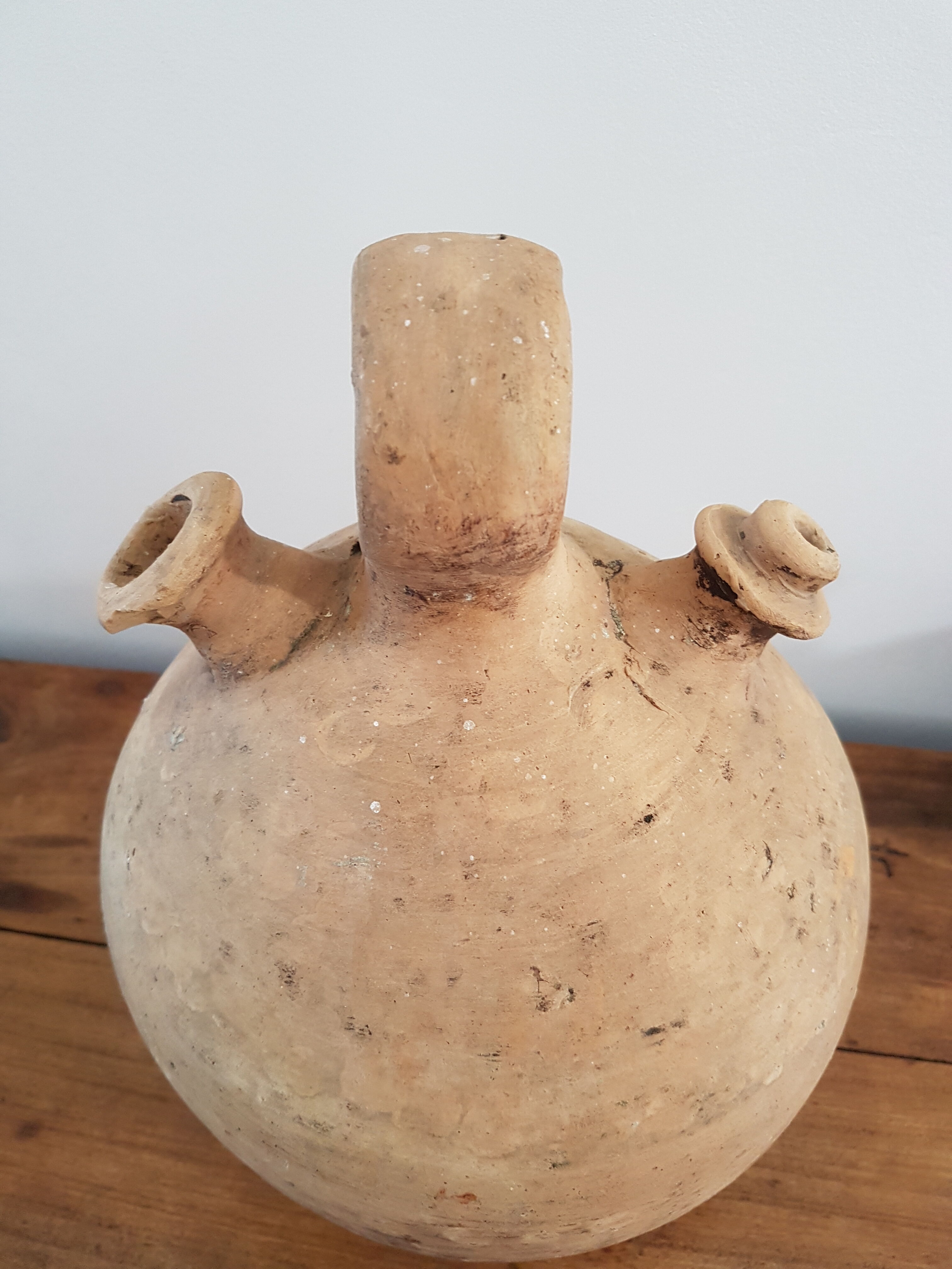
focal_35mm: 26
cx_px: 476
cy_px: 634
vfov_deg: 67.3
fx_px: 953
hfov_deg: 53.1
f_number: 1.7
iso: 160
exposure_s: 1/33
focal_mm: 4.2
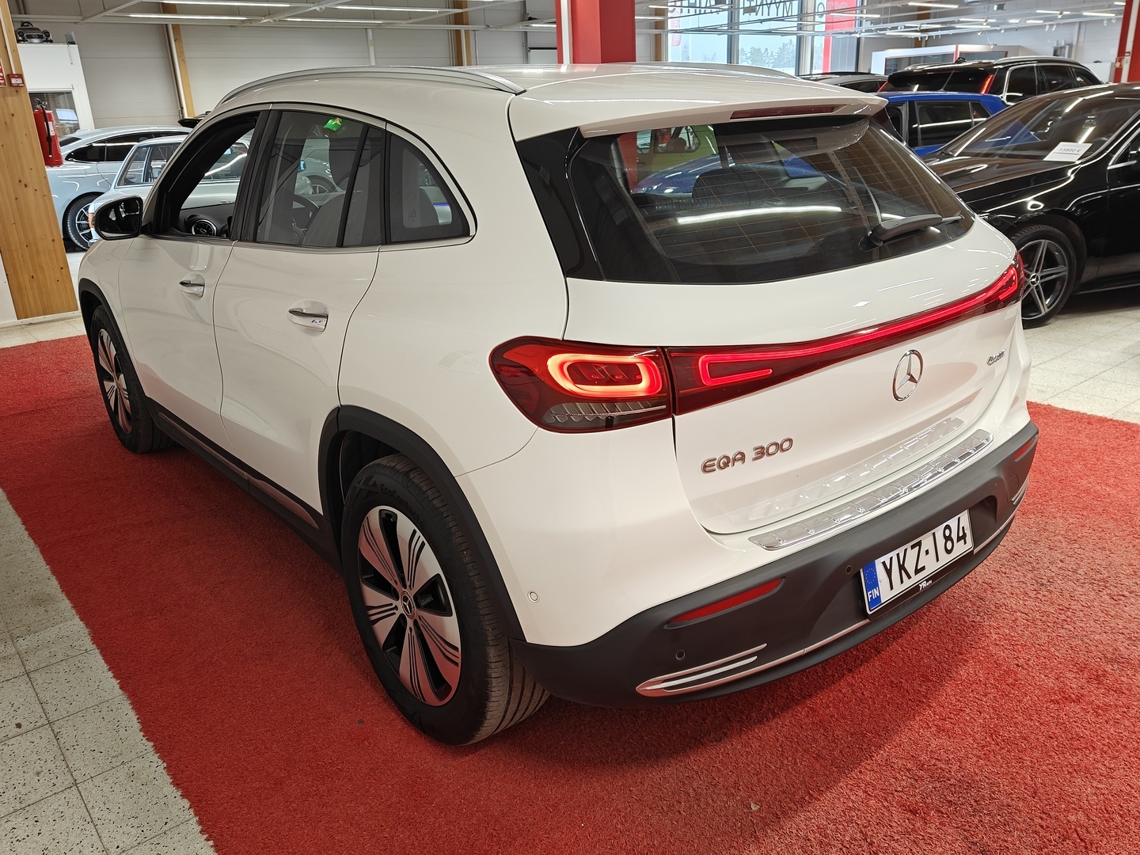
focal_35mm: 27
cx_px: 570
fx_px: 889
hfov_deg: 65.3
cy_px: 428
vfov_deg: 51.4
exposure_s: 1/120
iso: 80
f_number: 1.8
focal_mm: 5.59
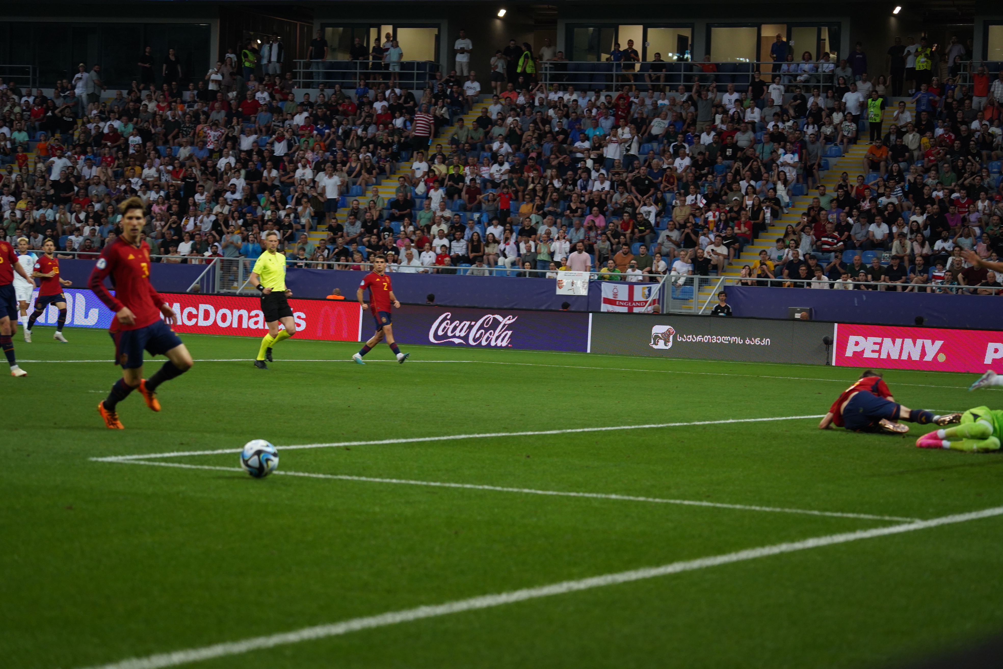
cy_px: 334
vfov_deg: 12.3
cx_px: 502
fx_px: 3092
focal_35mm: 111
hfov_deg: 18.4
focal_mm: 111
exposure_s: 1/1000
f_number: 4
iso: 2000
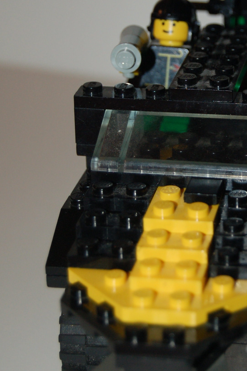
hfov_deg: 10.6
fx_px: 1320
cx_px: 218
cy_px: 122
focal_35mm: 128
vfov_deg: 16.0
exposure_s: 1/60
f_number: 5.3
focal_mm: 46
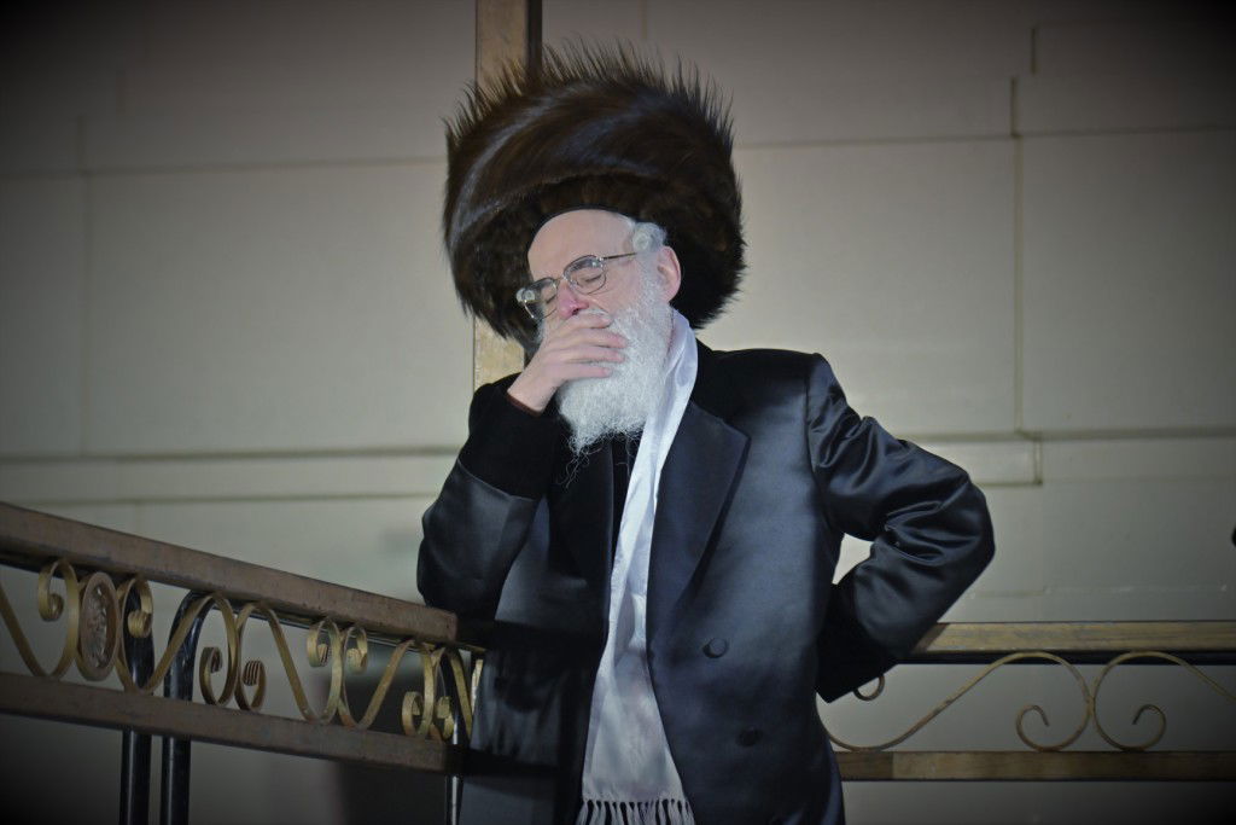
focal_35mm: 120
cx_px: 618
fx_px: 4120
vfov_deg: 11.4
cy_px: 412
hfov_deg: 17.1
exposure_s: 1/250
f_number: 4
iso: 1250
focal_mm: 120
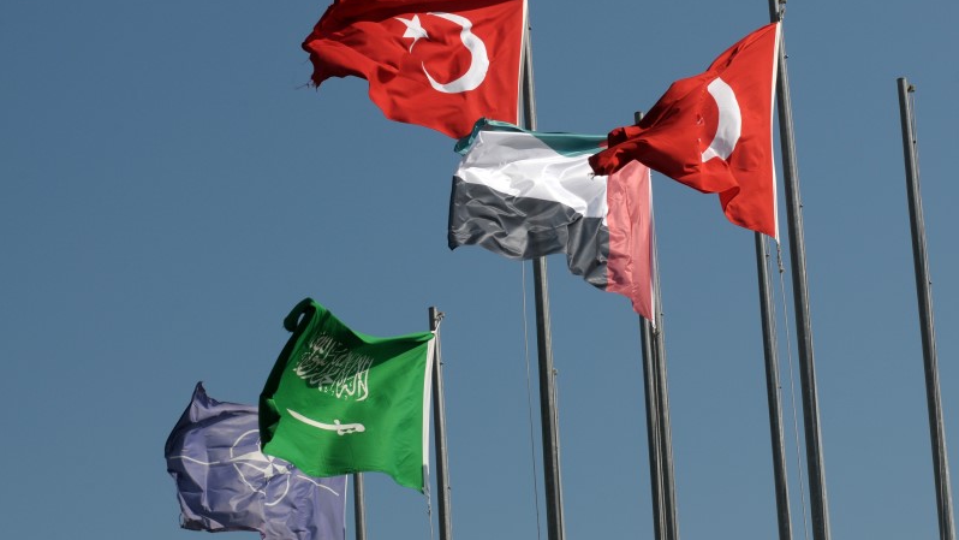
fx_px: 2721
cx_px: 480
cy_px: 265
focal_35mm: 107
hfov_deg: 20.0
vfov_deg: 11.3
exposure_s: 1/500
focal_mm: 68
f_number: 11
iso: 200
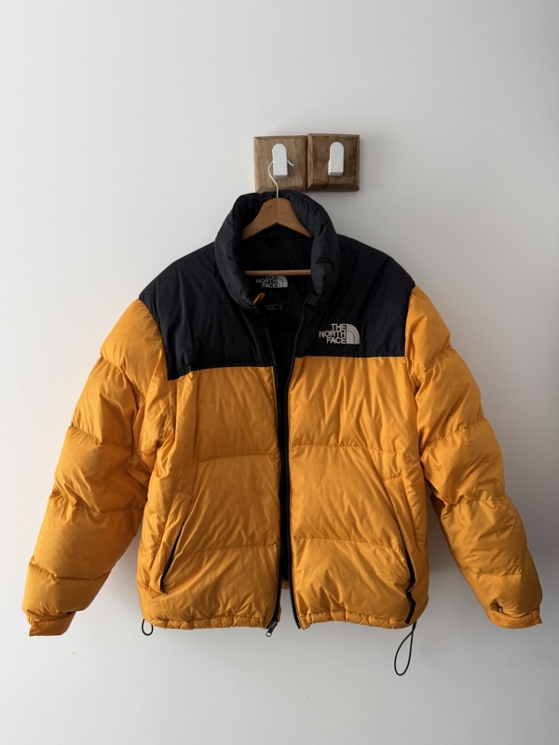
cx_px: 280
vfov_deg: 71.6
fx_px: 517
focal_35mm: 24
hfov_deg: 56.8
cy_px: 372
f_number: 1.78
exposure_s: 1/60
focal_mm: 6.76
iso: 400
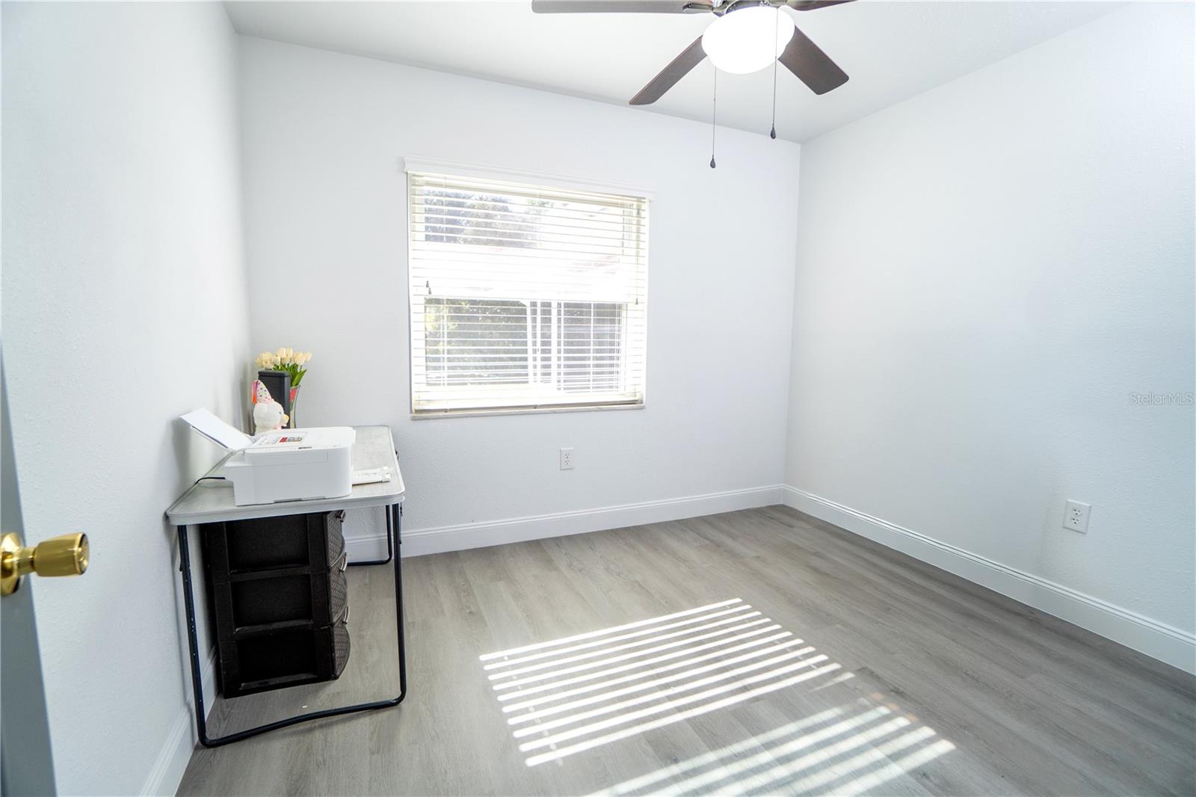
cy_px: 398
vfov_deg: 77.3
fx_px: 498
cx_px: 598
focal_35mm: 15
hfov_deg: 100.4
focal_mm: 10
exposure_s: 1/125
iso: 250
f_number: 4
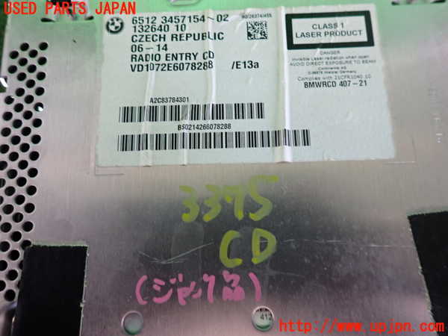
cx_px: 224
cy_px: 168
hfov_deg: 69.4
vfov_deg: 54.9
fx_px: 324
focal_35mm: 25
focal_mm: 4.5
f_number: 2
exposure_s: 1/30
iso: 200
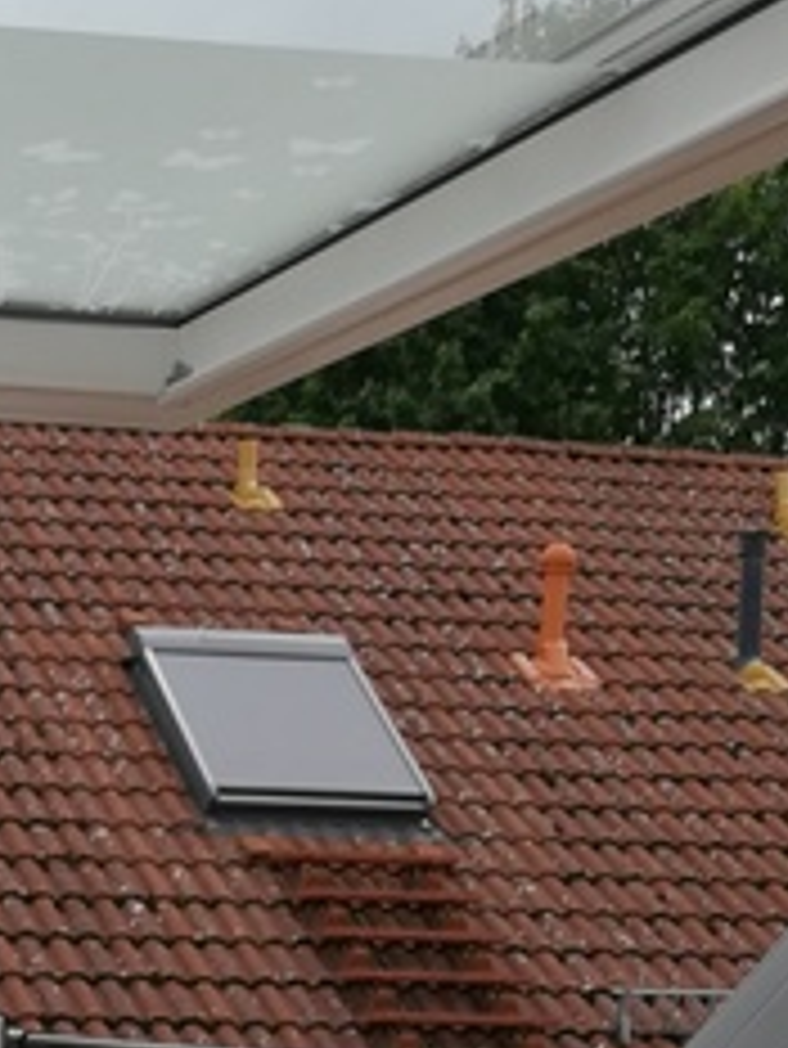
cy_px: 1106
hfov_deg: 15.3
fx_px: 2699
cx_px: -419
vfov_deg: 21.1
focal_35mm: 89
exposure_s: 1/1499
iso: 50
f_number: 1.8
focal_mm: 3.95
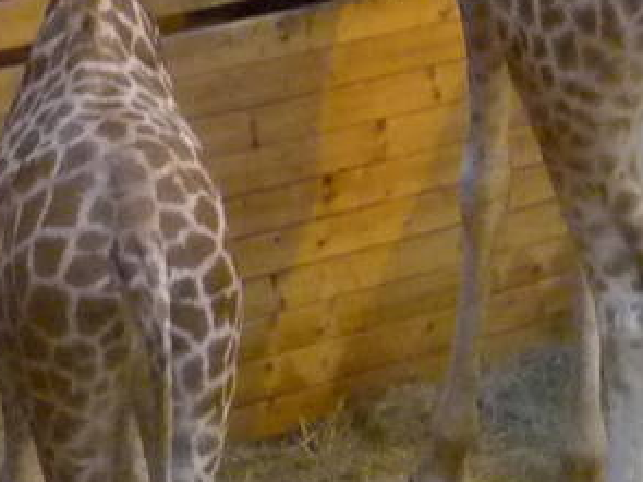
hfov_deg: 11.0
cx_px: 560
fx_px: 3324
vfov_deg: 8.1
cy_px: -240
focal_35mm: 179
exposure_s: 1/20
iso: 400
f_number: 2.8
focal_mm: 5.5
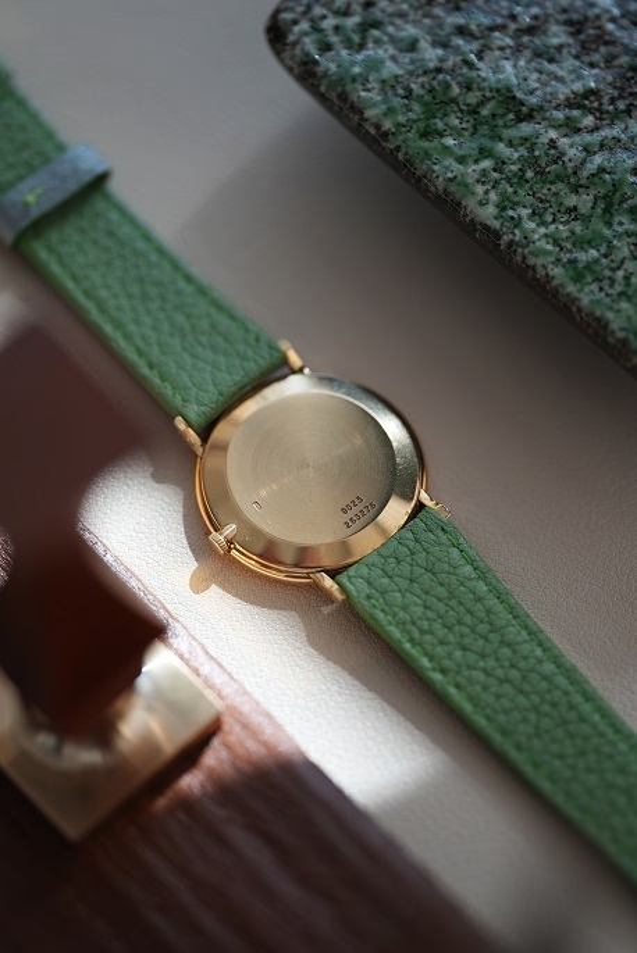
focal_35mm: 105
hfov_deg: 13.1
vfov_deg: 19.4
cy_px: 476
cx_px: 318
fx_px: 2784
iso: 400
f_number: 2.8
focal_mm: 105
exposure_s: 1/250
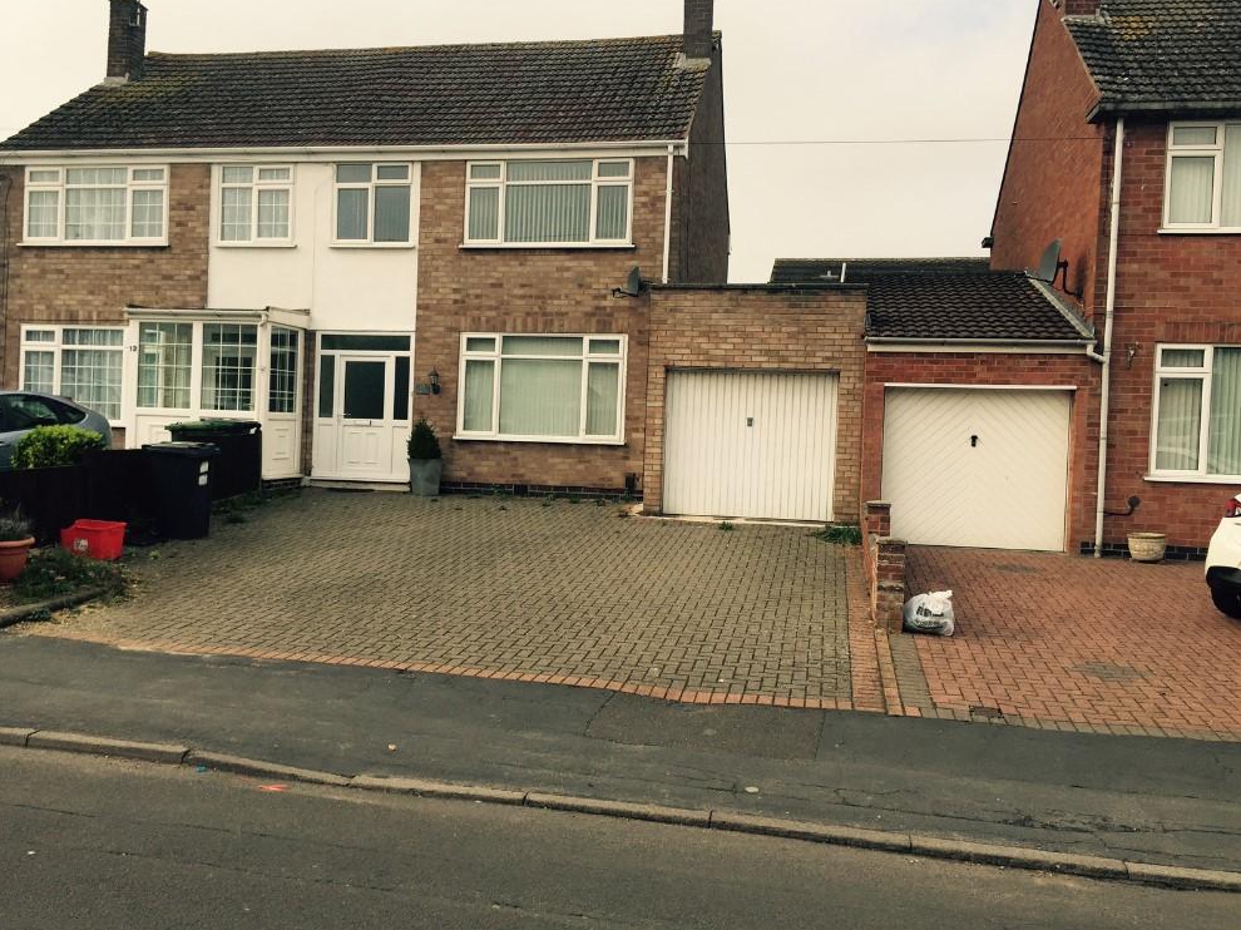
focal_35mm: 30
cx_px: 603
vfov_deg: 46.8
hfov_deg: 60.0
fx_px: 1075
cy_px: 457
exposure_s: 1/1199
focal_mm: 4.15
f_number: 2.2
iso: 32
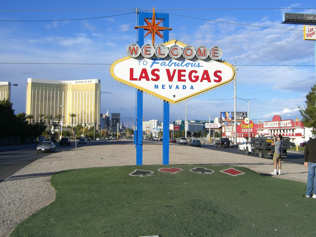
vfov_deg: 32.9
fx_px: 402
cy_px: 107
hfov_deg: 42.9
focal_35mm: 44
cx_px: 167
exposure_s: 1/200
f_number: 8
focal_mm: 7.9
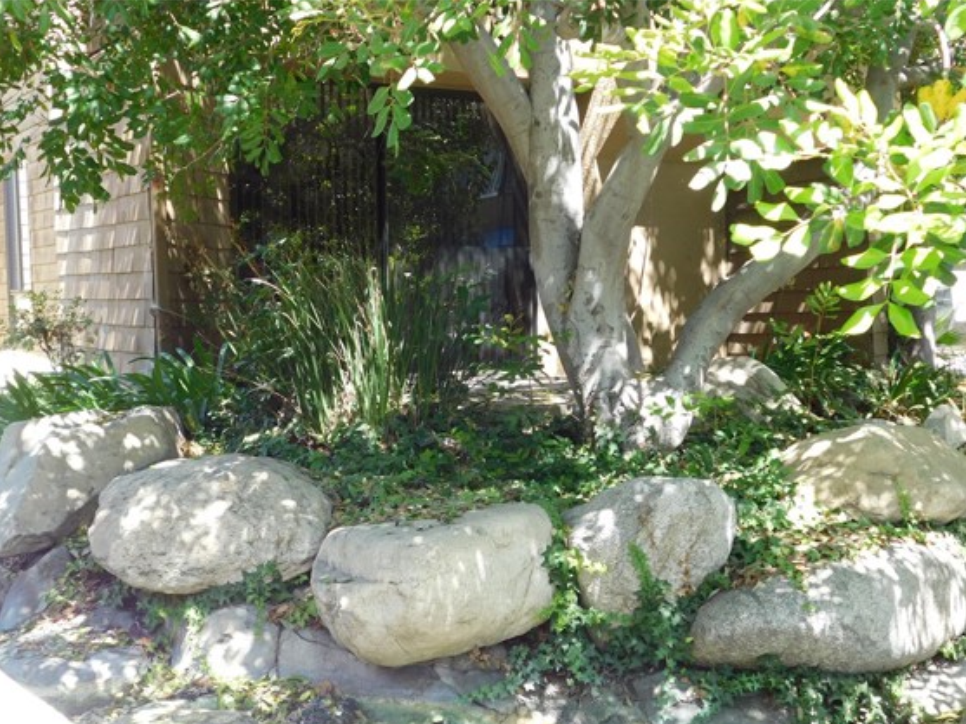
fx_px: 1283
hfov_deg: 41.3
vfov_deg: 31.4
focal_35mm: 46
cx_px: 496
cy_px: 415
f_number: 3.6
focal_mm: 7.1
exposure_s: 1/80
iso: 125
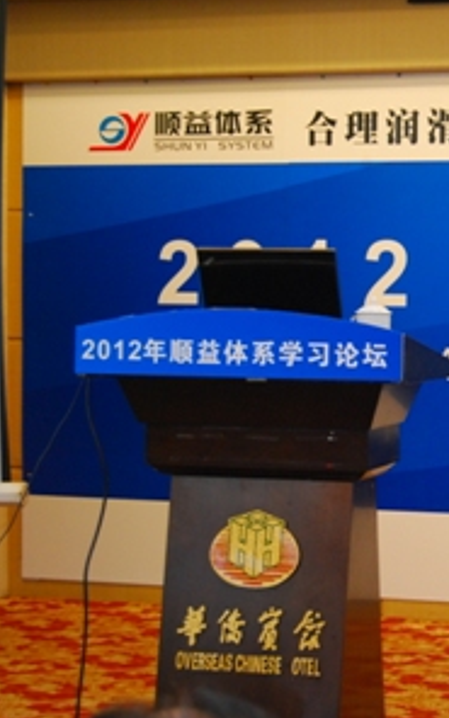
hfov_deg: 14.5
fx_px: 1723
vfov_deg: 23.6
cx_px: 493
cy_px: 359
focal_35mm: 88
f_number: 5
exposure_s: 1/20
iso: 800
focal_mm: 38
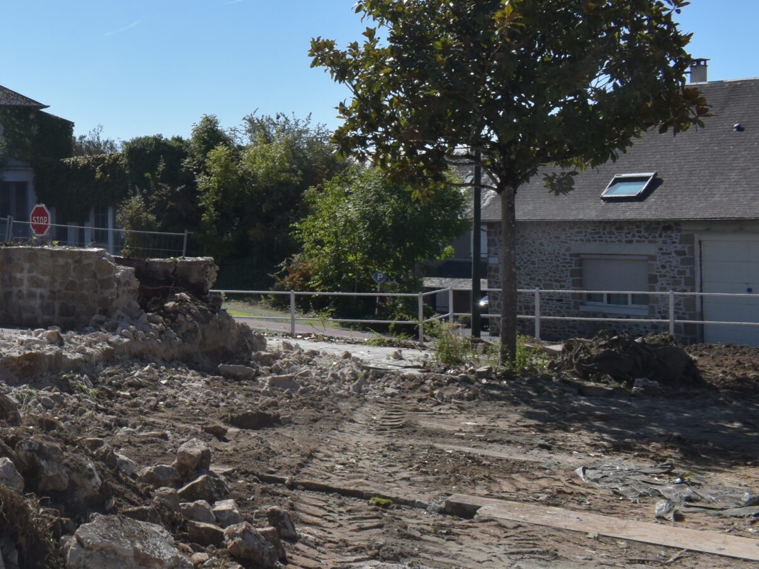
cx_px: 1
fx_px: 1206
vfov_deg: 26.5
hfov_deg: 32.2
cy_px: 248
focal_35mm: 55
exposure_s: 1/640
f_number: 13
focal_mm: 18
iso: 400
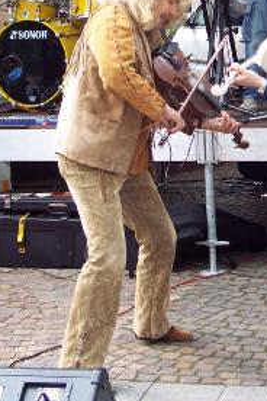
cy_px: 90
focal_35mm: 98
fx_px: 1090
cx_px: 246
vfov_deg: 20.6
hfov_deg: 13.8
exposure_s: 1/125
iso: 100
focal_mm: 10.7
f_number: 4
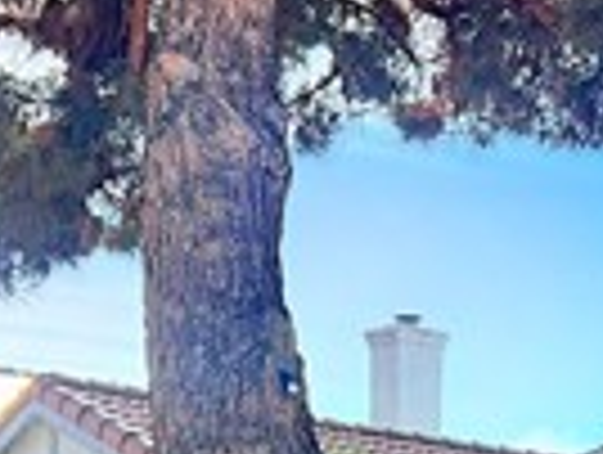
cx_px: 626
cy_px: 701
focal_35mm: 124
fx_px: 2164
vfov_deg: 11.4
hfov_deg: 15.5
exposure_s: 1/3571
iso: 50
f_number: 1.5
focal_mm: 5.7
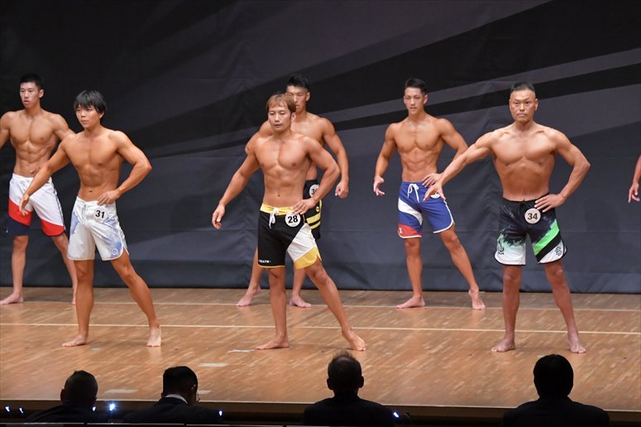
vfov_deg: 6.8
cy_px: 214
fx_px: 3595
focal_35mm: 202
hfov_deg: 10.2
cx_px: 320
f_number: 5.6
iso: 6400
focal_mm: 135
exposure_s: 1/400
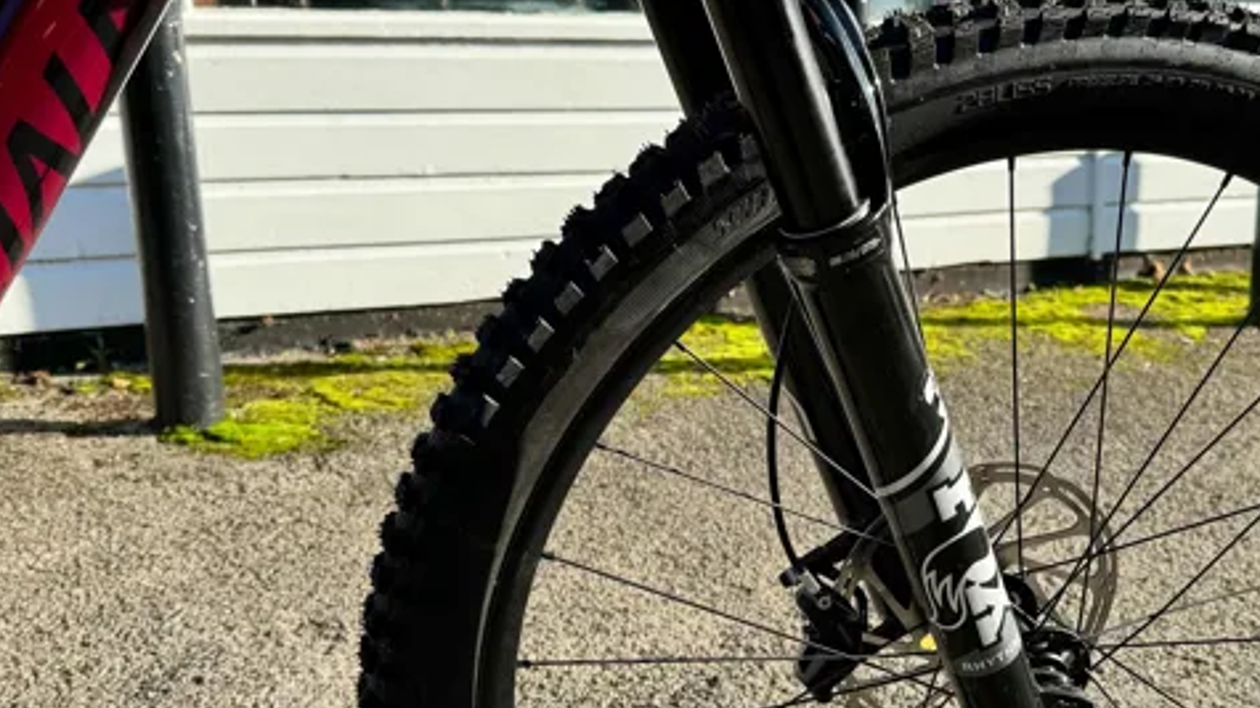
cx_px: 788
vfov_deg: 26.9
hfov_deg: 46.0
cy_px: 493
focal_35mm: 44
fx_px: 1470
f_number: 1.78
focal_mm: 6.86
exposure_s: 1/1818
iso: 80
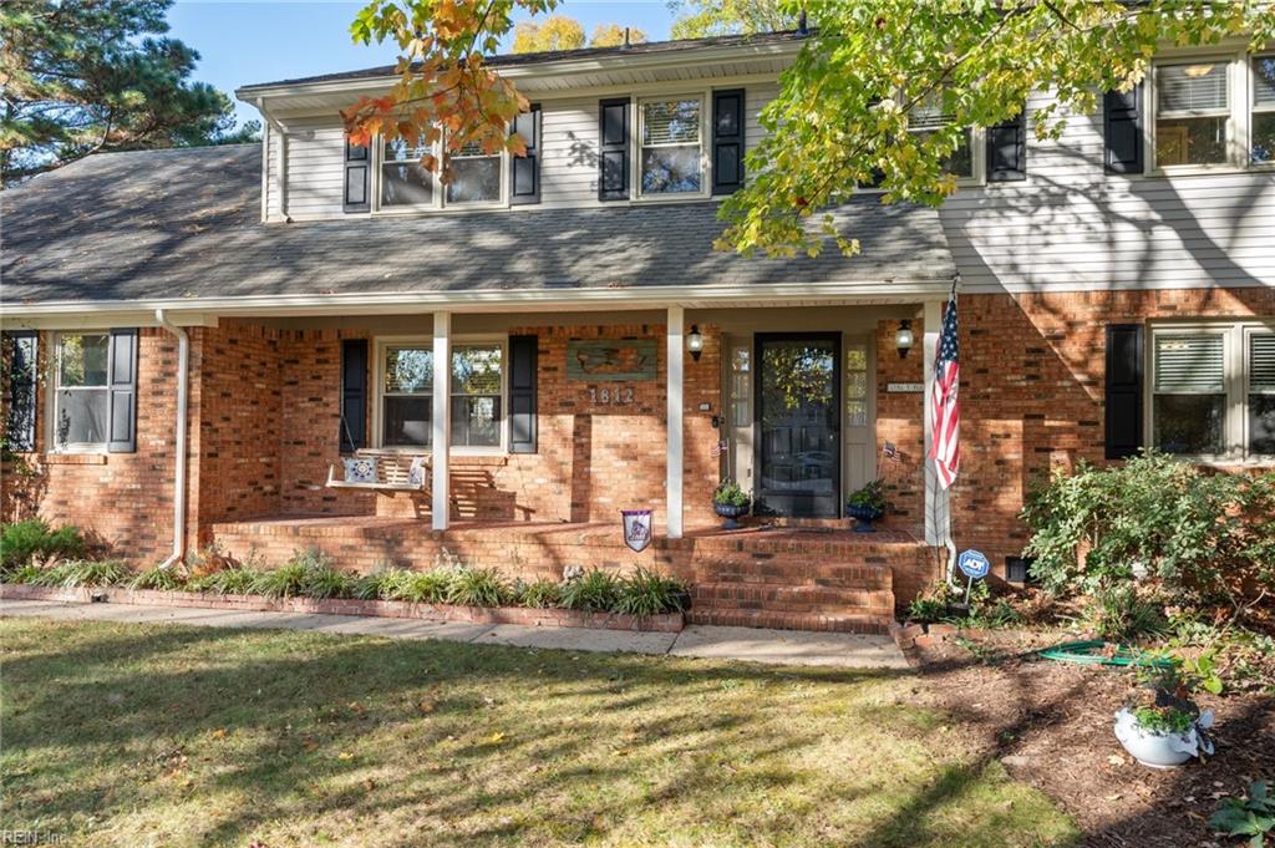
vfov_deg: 52.1
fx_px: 867
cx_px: 638
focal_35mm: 24
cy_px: 424
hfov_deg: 72.7
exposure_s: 1/40
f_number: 9
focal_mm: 24.5
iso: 400
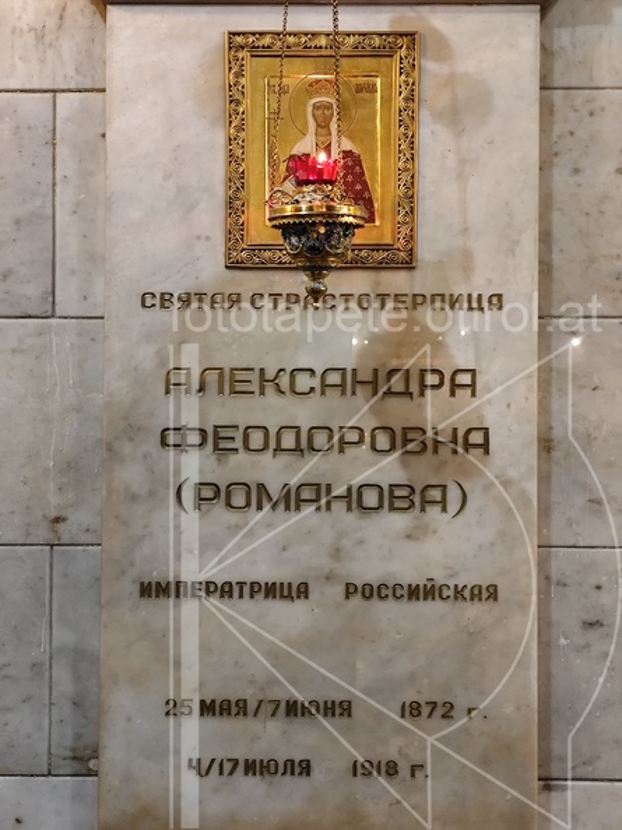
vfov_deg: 41.3
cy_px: 415
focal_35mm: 46
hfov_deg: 31.5
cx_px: 311
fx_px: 1103
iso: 2000
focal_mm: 6.19
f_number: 1.65
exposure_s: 1/20
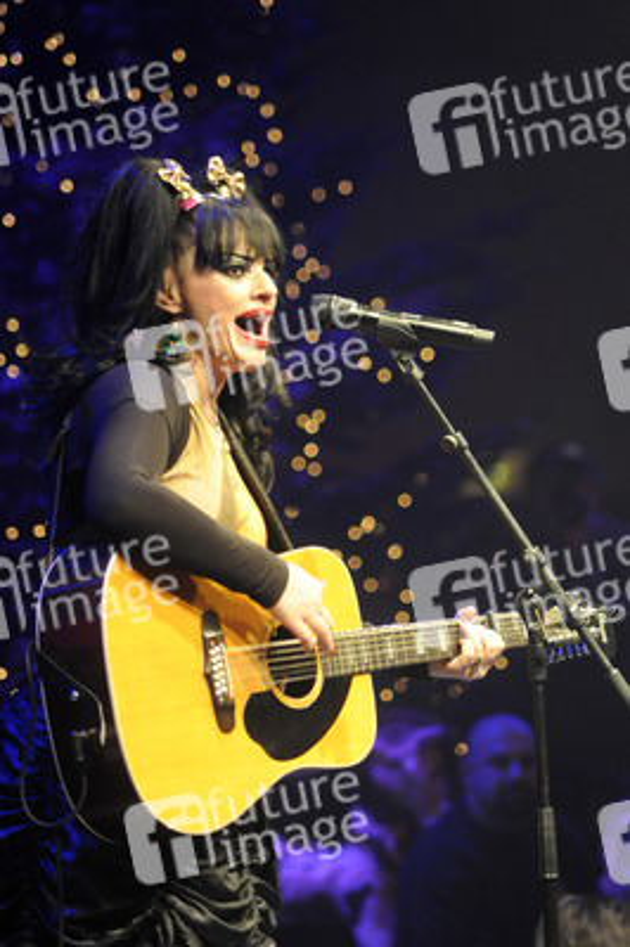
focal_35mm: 210
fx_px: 5522
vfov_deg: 9.8
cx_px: 315
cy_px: 474
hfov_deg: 6.5
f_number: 5.6
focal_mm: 210
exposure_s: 1/80
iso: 2000
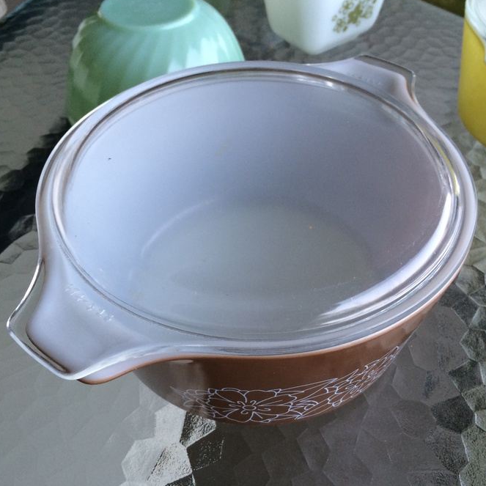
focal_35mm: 36
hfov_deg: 46.0
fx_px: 572
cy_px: 242
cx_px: 251
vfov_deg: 46.0
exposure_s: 1/30
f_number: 2.2
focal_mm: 4.12
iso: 40
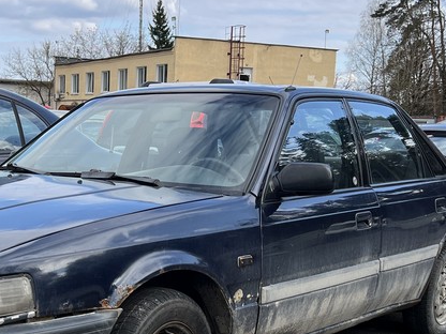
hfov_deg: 30.1
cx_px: 154
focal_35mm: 64
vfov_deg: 22.5
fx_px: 825
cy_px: 282
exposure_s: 1/1147
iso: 50
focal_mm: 5.7
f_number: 1.5
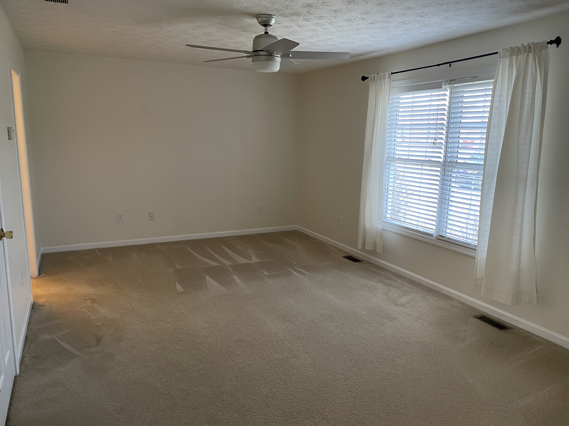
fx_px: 427
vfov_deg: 53.1
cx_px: 284
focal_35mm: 26
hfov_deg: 67.3
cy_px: 213
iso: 125
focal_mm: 4.2
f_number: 1.6
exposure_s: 1/60
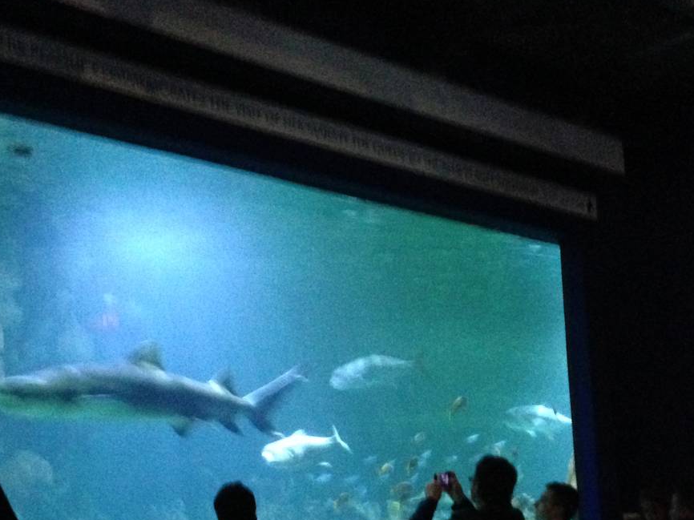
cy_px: 473
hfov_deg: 31.7
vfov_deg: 23.4
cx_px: 321
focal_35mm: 61
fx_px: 1223
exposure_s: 1/15
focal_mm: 4.12
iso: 800
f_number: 2.4
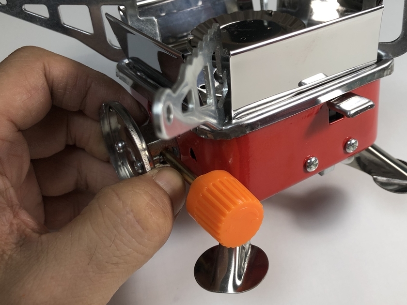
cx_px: 265
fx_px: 470
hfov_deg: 46.2
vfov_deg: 35.9
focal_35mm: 40
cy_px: 133
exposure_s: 1/100
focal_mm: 3.99
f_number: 1.8
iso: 32
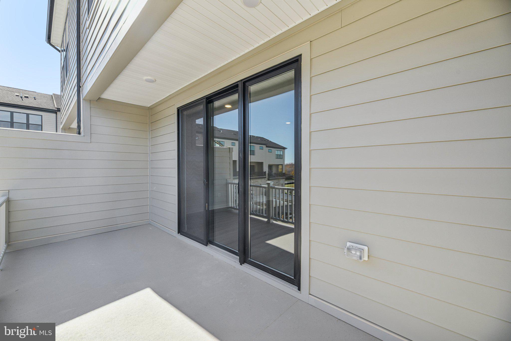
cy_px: 170
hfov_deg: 104.3
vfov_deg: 81.2
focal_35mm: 14
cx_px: 256
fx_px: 199
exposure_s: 1/80
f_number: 8
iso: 100
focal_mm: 14
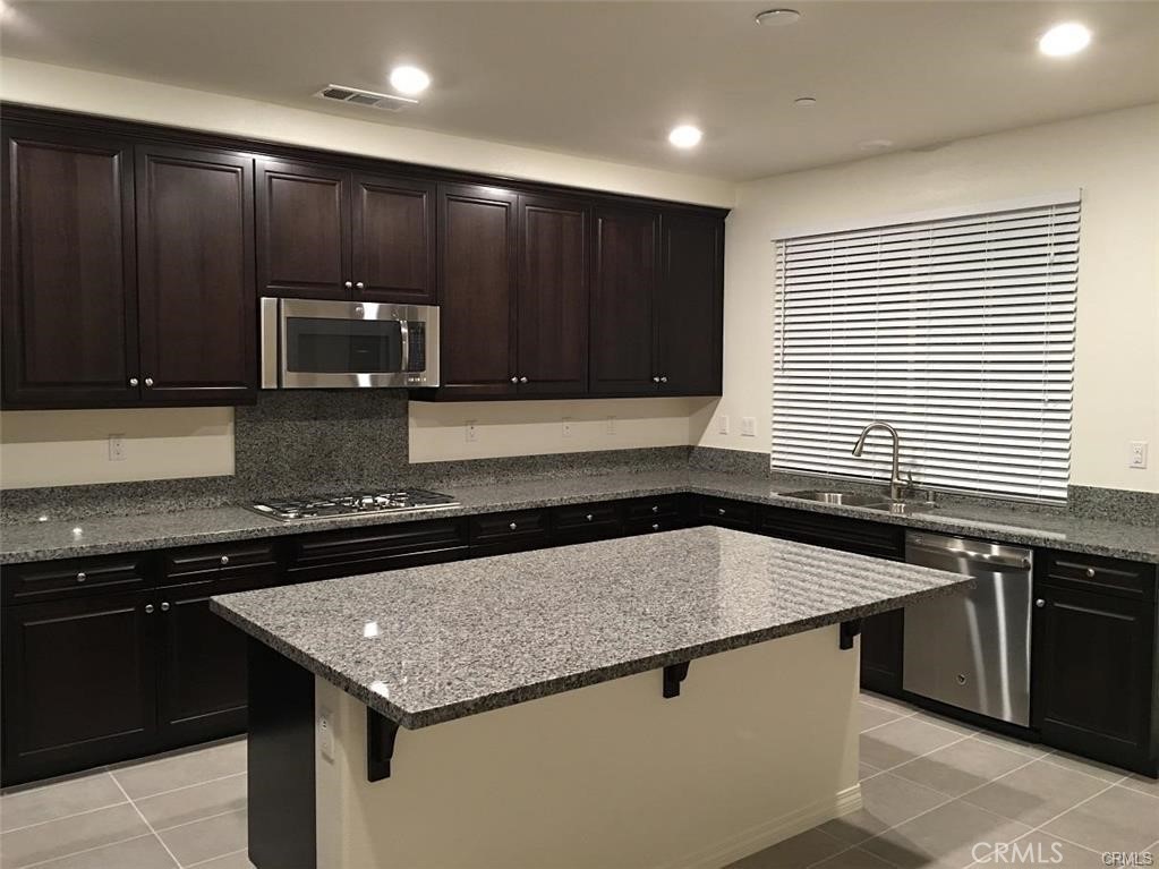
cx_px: 580
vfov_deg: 48.2
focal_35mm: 29
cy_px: 434
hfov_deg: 61.7
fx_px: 971
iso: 80
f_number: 2.2
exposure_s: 1/10
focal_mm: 4.15
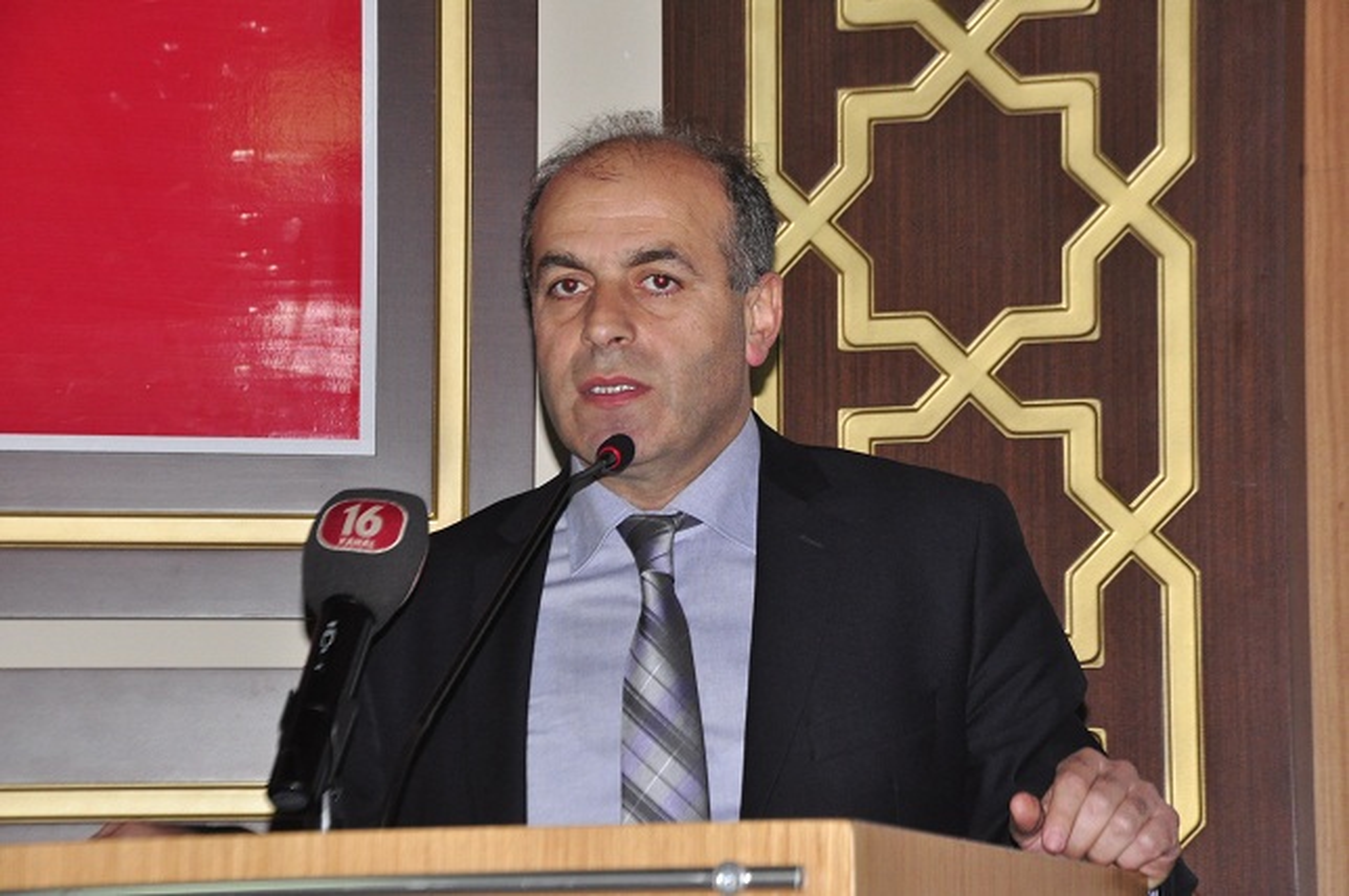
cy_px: 448
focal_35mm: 158
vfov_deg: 8.7
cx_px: 674
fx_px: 5896
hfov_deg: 13.1
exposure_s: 1/60
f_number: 6.3
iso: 1250
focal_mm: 105
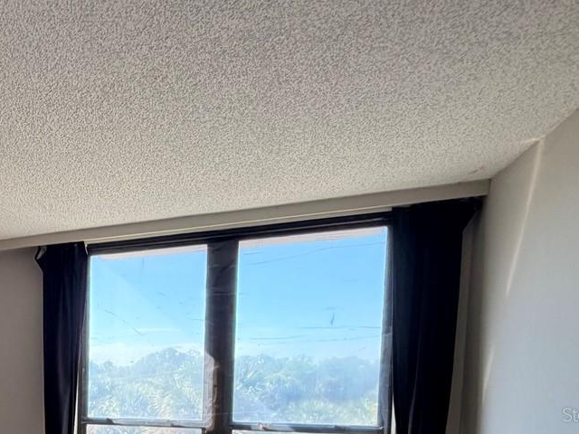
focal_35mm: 35
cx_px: -76
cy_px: 414
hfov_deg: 40.8
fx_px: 585
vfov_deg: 37.2
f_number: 2.2
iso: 200
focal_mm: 2.22
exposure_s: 1/121
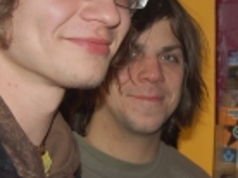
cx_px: 166
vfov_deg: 10.7
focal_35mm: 138
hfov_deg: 14.3
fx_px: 947
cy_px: 35
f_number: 3.8
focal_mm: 22
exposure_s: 1/60
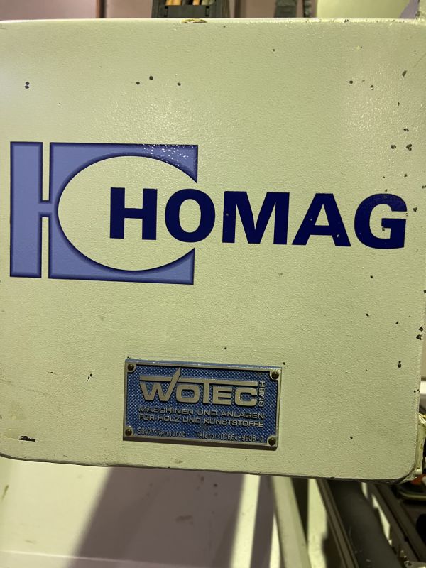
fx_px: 427
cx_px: 213
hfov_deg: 53.1
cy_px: 284
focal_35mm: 26
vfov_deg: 67.3
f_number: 1.5
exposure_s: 1/50
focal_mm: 5.7
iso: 200
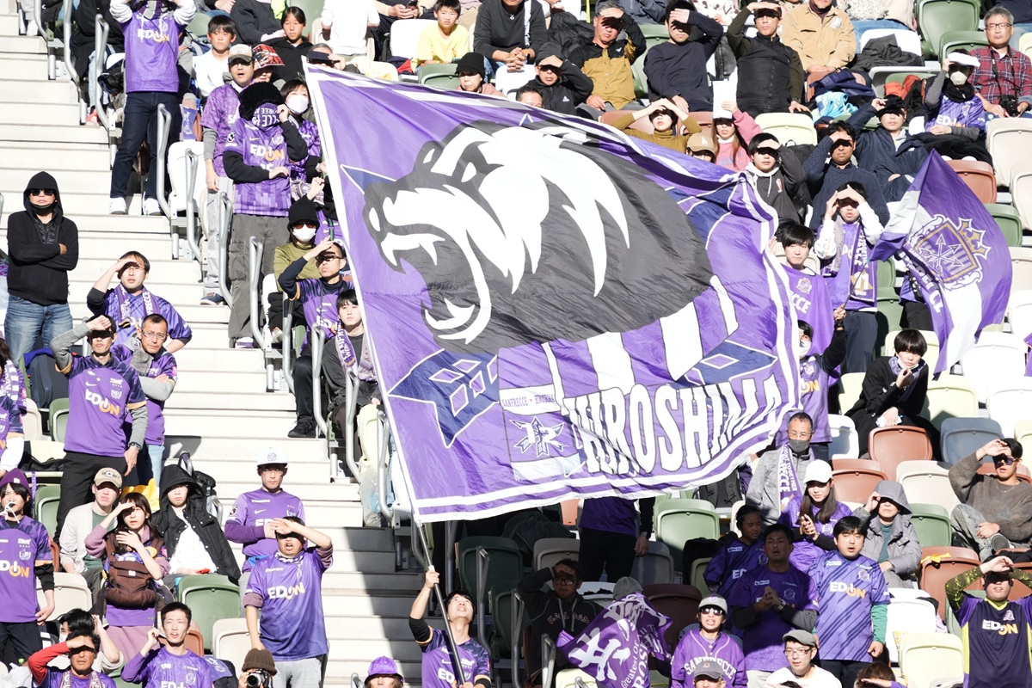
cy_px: 344
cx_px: 516
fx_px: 25798
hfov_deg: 2.3
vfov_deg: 1.5
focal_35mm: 900
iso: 500
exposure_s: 1/1000
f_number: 6.3
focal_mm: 600
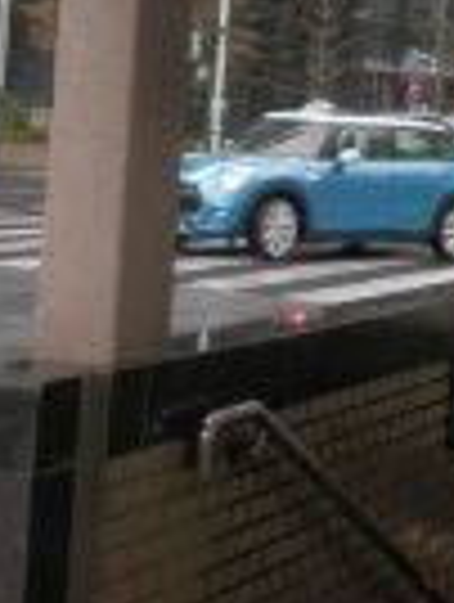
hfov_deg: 12.4
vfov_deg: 15.7
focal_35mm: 119
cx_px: 450
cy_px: -166
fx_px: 2074
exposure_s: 1/80
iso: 80
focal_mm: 4.5
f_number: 3
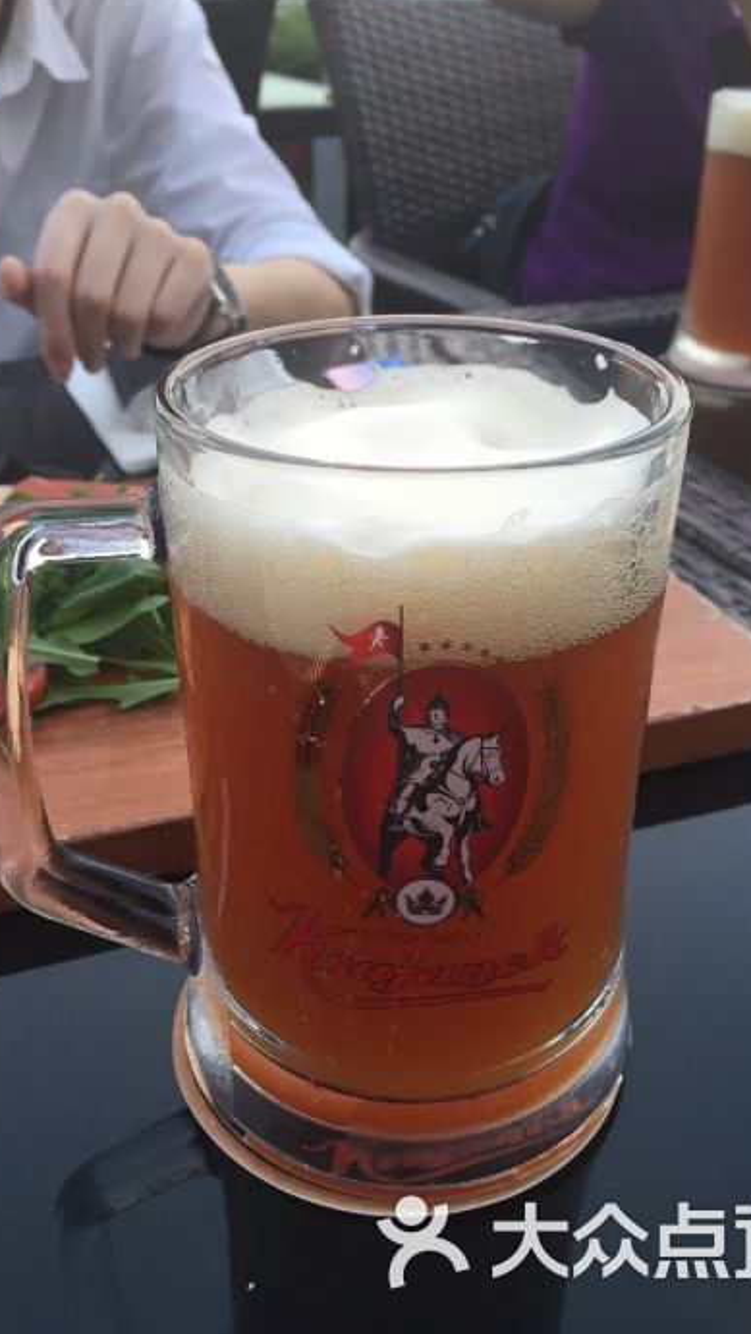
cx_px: 354
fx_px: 1132
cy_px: 666
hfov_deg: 36.7
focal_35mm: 32
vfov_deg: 61.0
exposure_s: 1/33
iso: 32
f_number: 2.2
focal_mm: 4.15
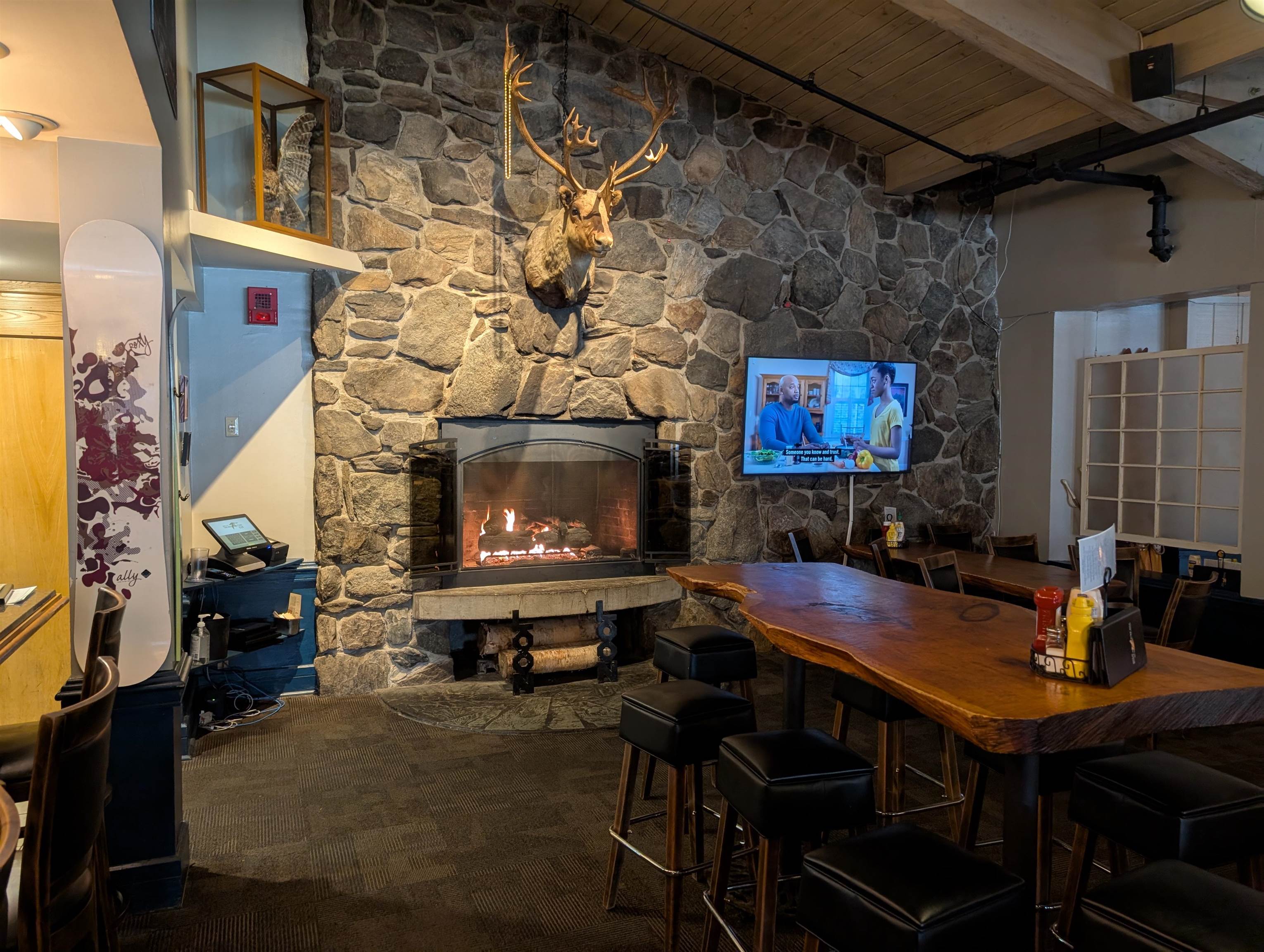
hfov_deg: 71.5
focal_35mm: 24
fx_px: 878
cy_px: 476
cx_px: 632
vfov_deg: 56.9
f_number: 1.68
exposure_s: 1/24
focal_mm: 6.9
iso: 177
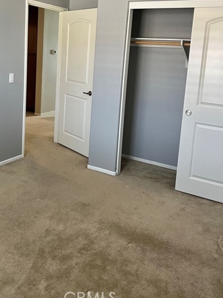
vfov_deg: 50.5
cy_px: 101
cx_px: 89
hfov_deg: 39.5
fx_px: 309
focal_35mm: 36
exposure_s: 1/60
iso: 100
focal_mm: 5.1
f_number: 1.6
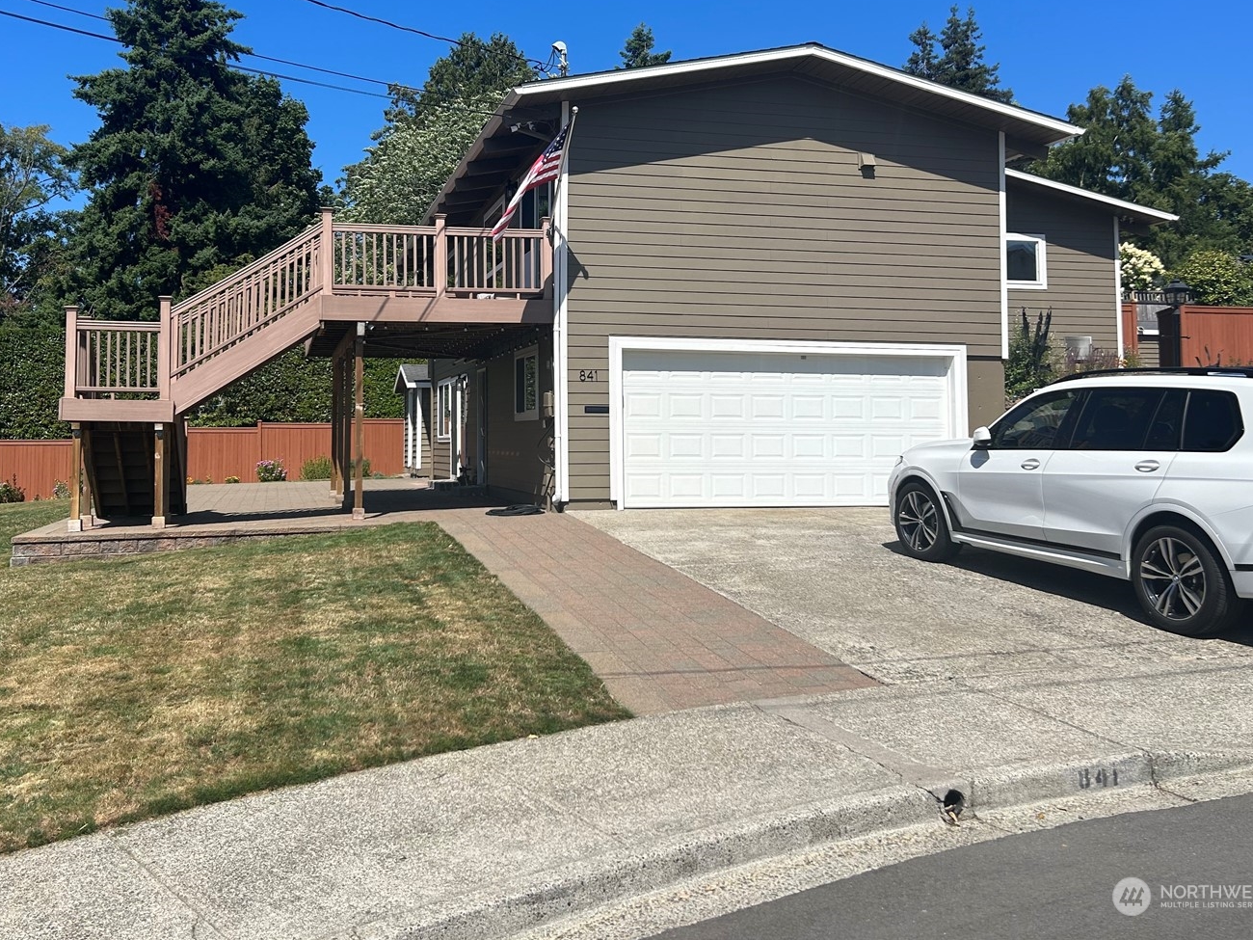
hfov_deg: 56.6
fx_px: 1158
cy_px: 363
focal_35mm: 32
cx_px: 531
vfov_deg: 43.9
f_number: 1.5
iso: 50
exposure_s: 1/5076
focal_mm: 5.7
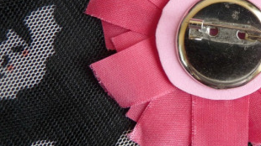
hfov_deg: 34.5
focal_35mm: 57
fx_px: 394
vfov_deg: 20.9
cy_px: 37
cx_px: 237
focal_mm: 4.8
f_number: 2.8
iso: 125
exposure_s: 1/30
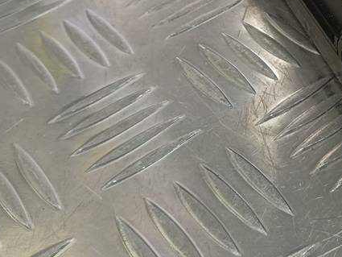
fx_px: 642
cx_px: 406
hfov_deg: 26.6
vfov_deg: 21.4
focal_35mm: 65
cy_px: -26
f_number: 1.6
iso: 140
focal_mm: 4.11
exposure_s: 1/100
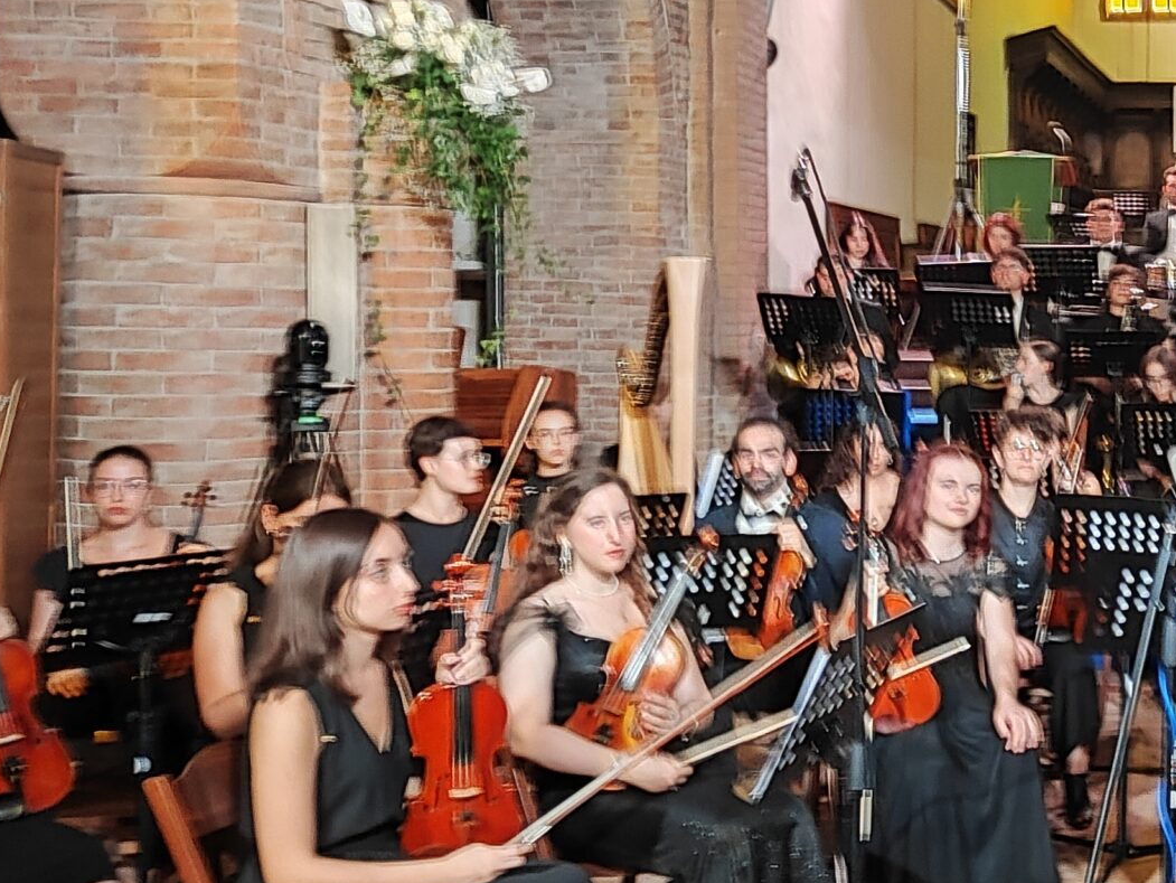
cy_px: 356
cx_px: 1244
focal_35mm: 56
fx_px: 1903
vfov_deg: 26.1
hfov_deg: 31.1
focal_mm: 5.59
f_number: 1.88
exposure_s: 1/13
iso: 1260
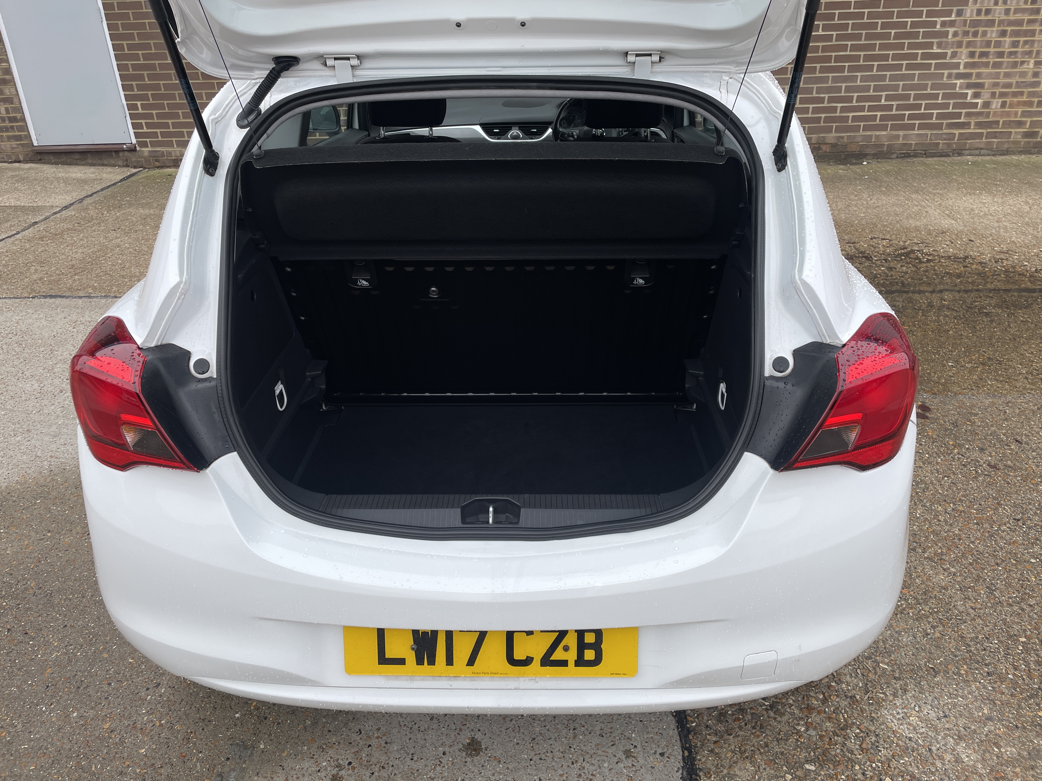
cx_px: 521
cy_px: 390
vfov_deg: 53.1
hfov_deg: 67.3
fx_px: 783
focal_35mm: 26
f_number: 1.6
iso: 32
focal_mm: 4.2
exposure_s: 1/511
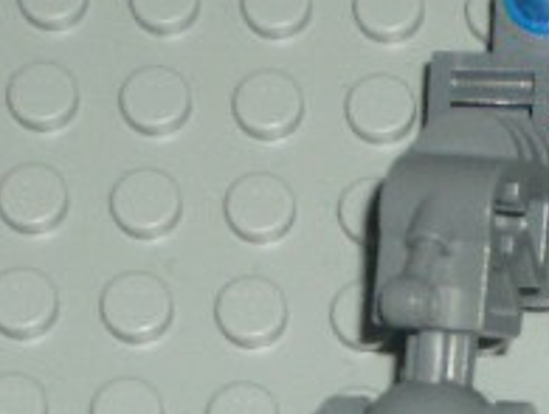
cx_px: 586
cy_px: 335
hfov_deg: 5.7
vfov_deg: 4.3
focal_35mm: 344
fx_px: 5466
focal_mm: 17.4
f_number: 4.8
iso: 100
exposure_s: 1/60
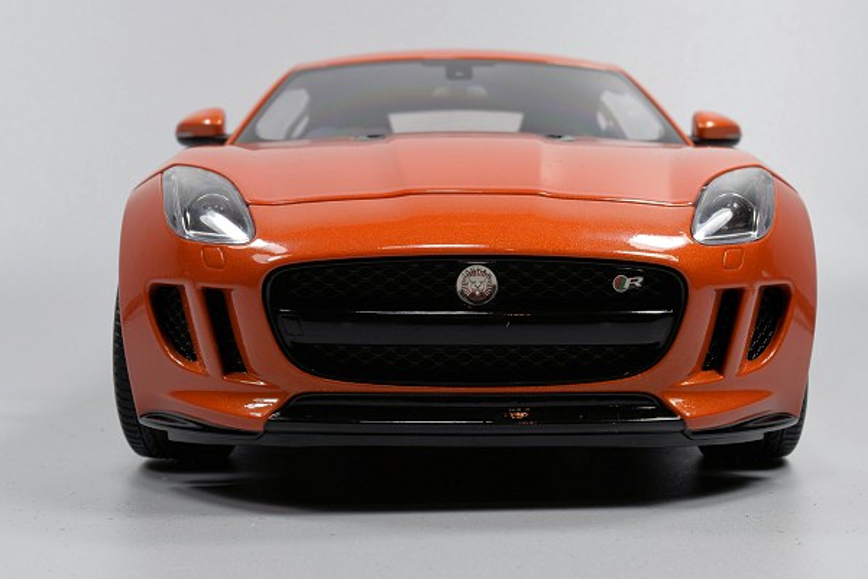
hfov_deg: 29.6
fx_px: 1639
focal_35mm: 68
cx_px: 476
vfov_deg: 20.0
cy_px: 240
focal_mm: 34
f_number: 18
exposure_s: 1/2.5
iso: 100
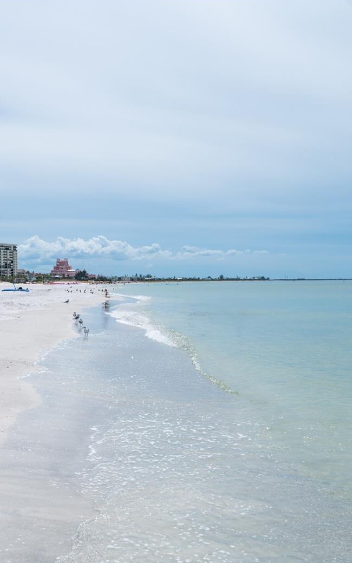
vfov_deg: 42.6
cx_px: 87
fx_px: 721
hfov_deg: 27.0
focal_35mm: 47
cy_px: 283
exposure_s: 1/3200
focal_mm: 30
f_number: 5.6
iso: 160
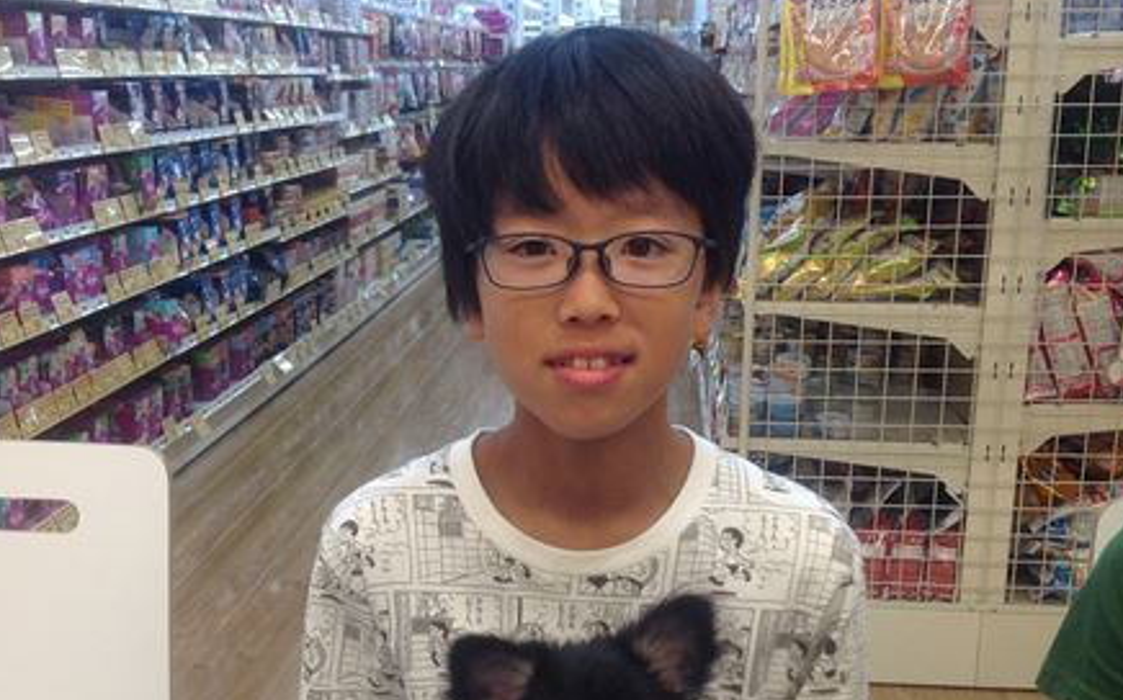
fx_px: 1560
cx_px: 513
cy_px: 507
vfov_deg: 25.1
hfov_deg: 39.6
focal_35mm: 51
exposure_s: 1/60
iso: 64
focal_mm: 4.28
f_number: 2.4
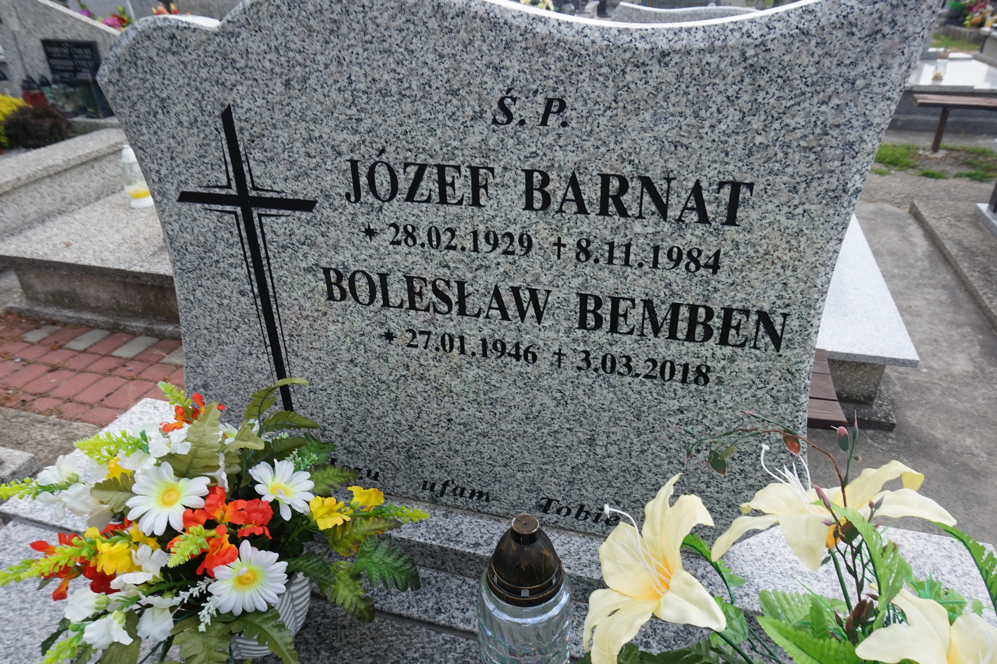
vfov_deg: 53.1
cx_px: 498
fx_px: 664
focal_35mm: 24
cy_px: 332
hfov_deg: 73.8
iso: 100
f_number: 9
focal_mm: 16
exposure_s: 1/80
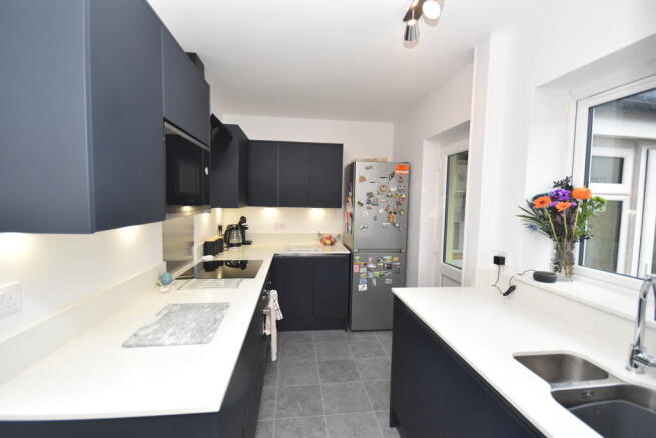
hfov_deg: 100.4
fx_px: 273
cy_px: 219
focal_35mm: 15
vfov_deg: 77.4
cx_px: 328
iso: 800
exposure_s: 1/200
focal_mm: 10
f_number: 5
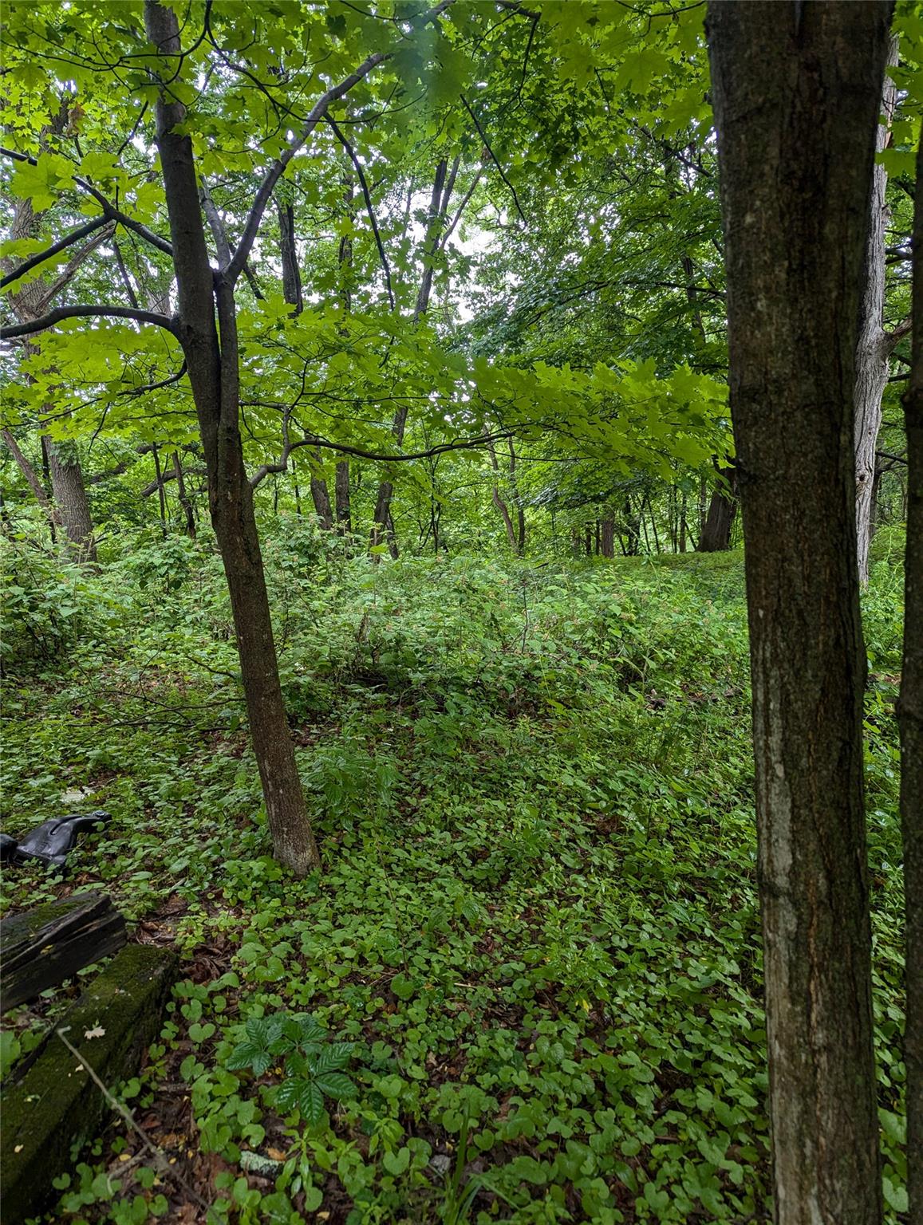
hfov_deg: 56.9
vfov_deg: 71.5
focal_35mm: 24
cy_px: 612
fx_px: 851
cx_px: 462
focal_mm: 6.81
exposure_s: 1/79.1
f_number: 1.85
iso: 52
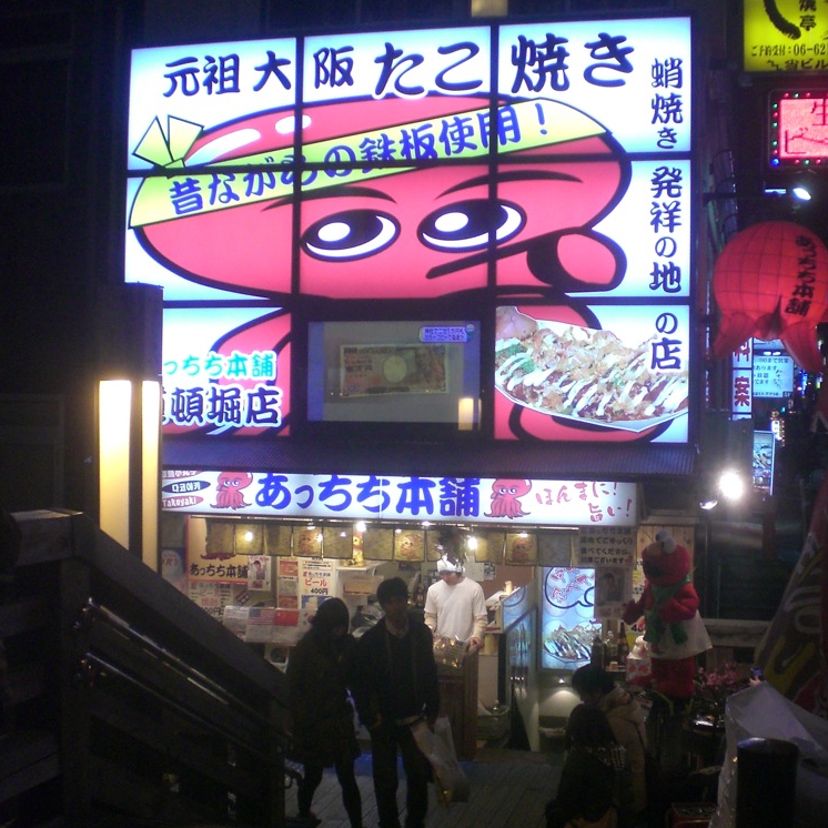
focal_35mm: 45
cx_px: 524
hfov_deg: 37.3
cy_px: 415
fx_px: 1218
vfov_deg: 37.6
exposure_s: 1/80
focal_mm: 6.3
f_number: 3.1
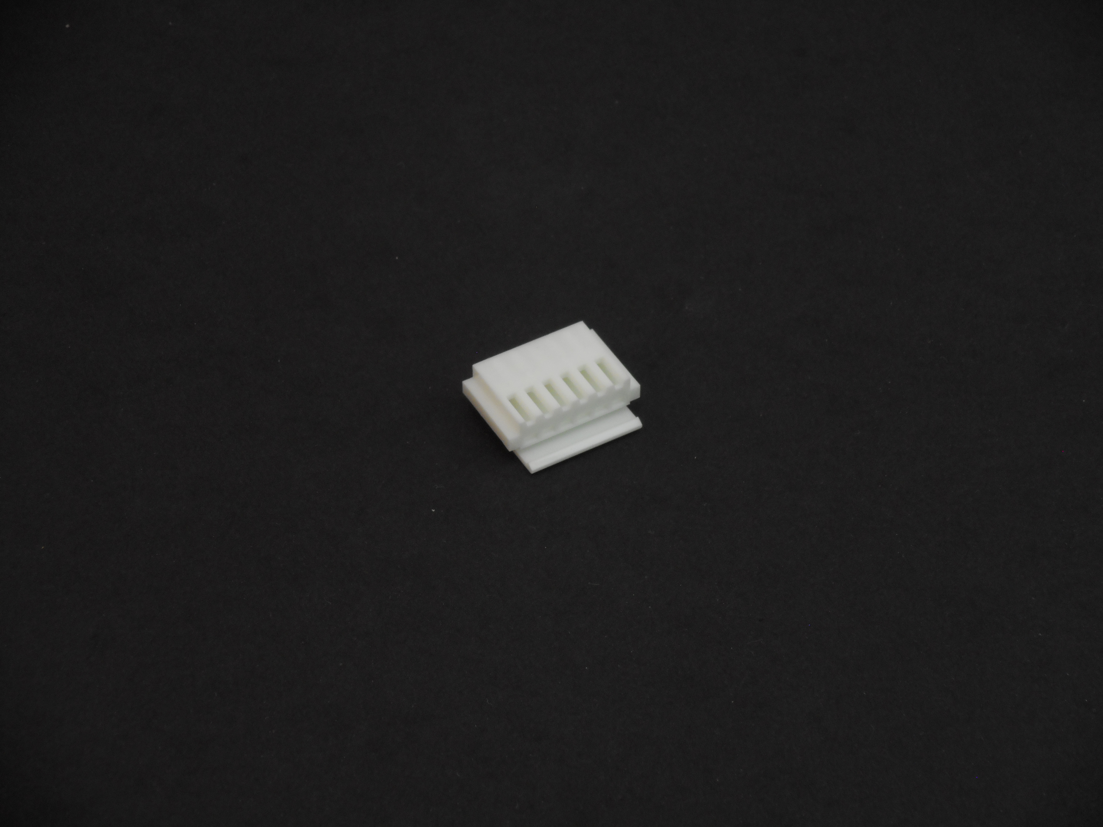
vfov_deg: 14.5
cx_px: 552
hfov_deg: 19.3
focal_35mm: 102
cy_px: 414
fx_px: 3250
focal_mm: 18.2
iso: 160
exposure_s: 1/60
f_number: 5.8
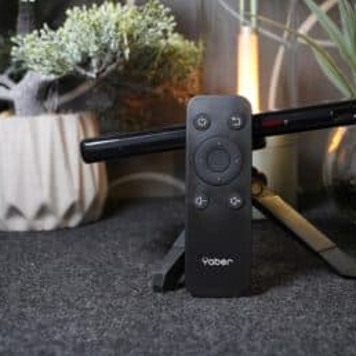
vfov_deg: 27.3
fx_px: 733
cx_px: 244
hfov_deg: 27.1
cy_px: 178
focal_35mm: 63
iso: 3200
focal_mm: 49
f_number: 8
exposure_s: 1/50
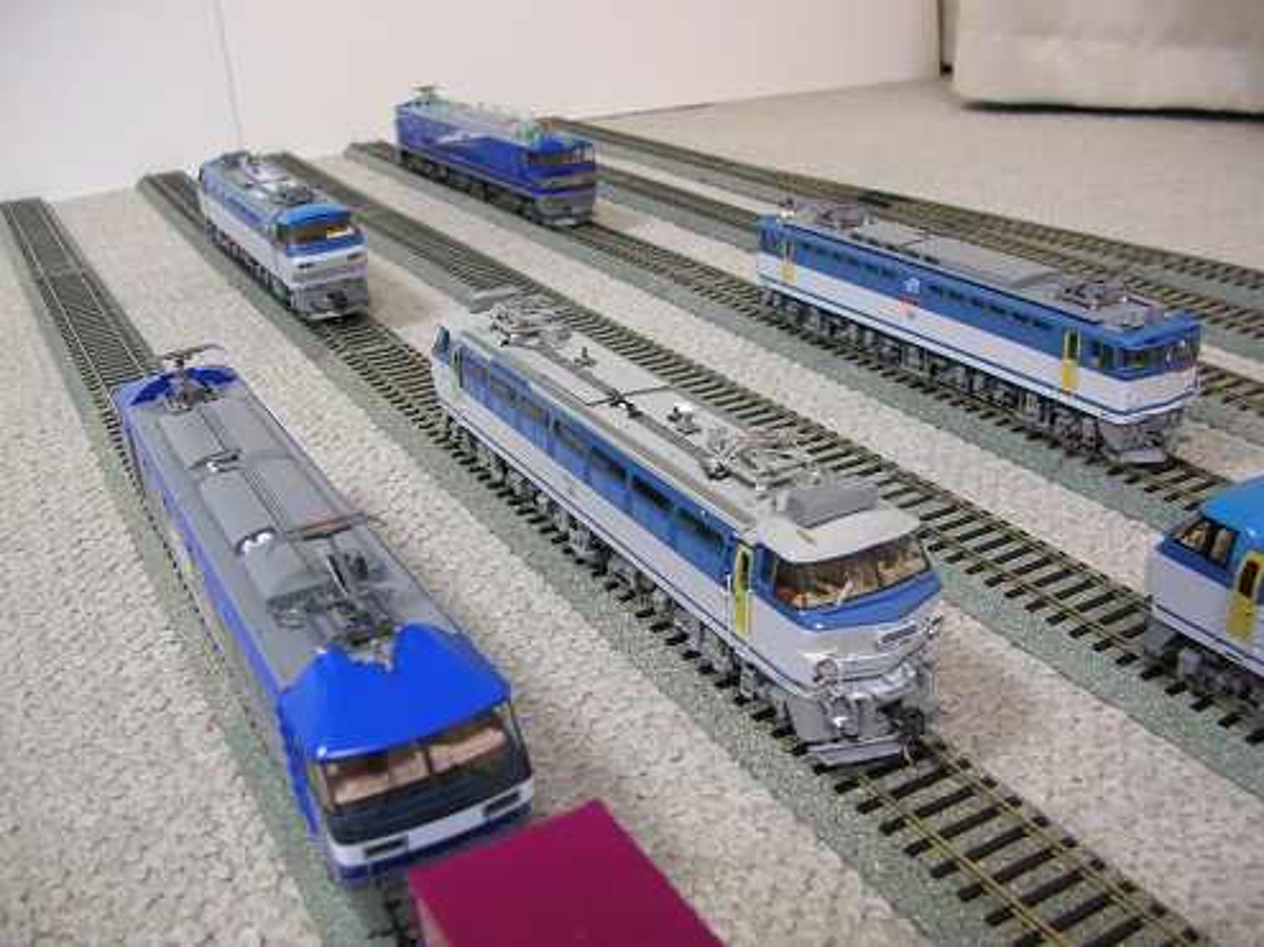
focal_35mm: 35
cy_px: 474
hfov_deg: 52.6
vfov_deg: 40.7
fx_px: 1278
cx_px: 632
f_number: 2.8
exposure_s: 1/5.7
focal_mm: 5.8
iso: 74
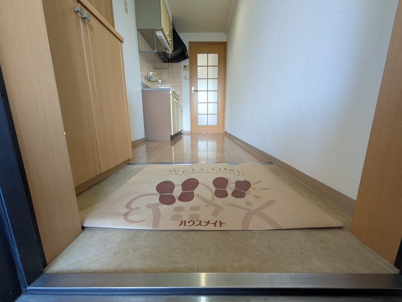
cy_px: 151
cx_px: 201
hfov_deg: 102.1
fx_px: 163
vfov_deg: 85.7
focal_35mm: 14
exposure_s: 1/24
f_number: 2.2
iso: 96
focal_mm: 1.83
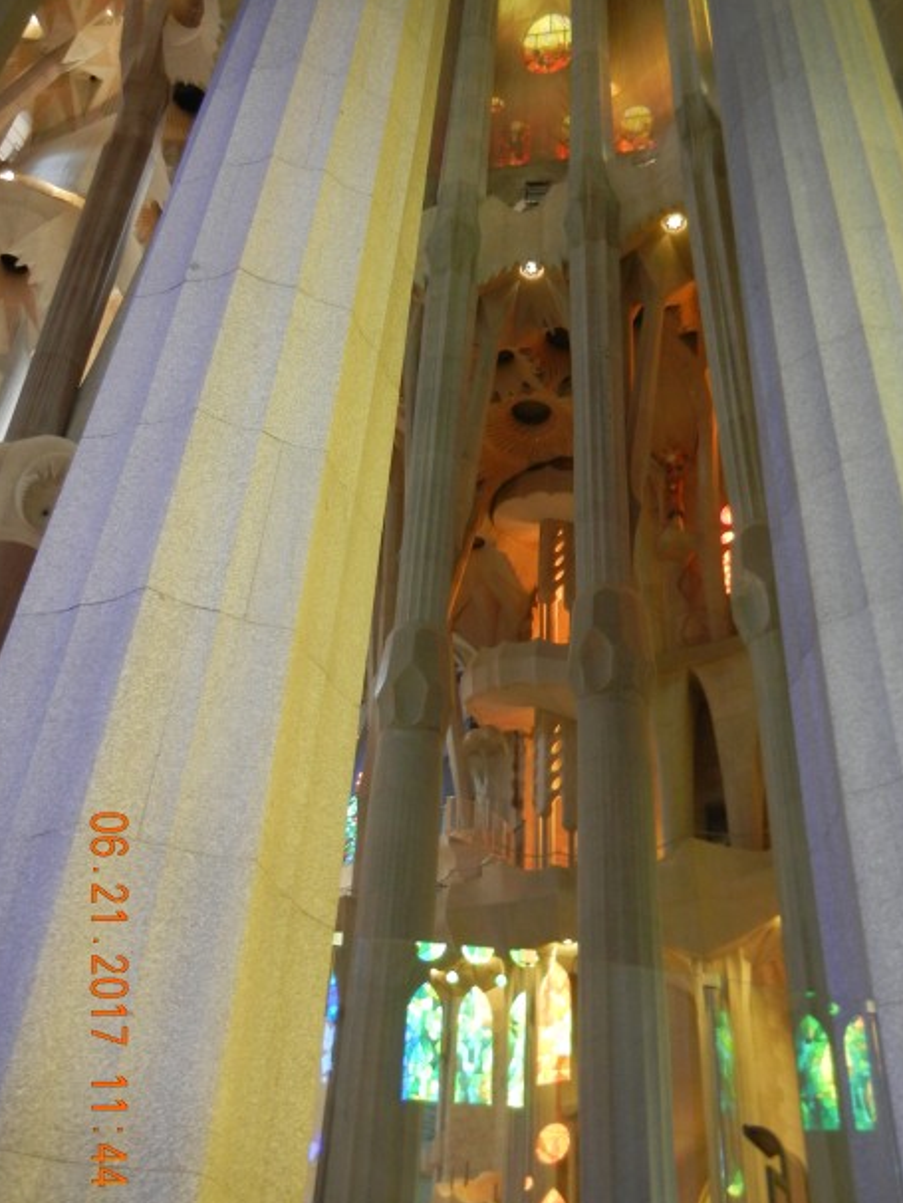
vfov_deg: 48.8
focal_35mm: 38
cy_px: 518
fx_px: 1321
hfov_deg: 37.5
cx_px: 562
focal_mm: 5.4
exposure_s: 1/6.9
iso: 400
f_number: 3.5
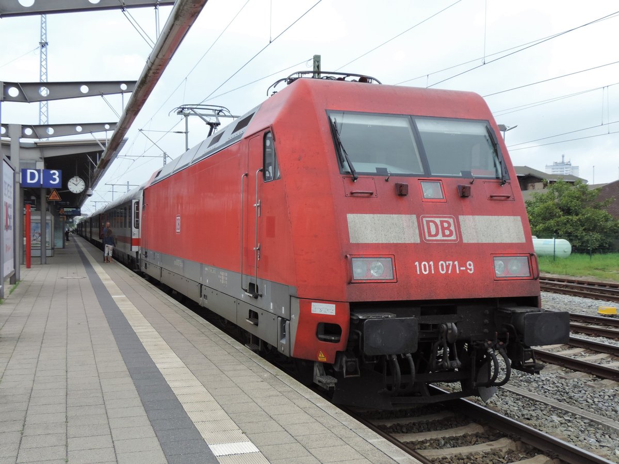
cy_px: 232
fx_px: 536
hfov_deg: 60.0
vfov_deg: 46.8
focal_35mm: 30
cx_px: 310
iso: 80
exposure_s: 1/250
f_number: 3.1
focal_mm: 5.3
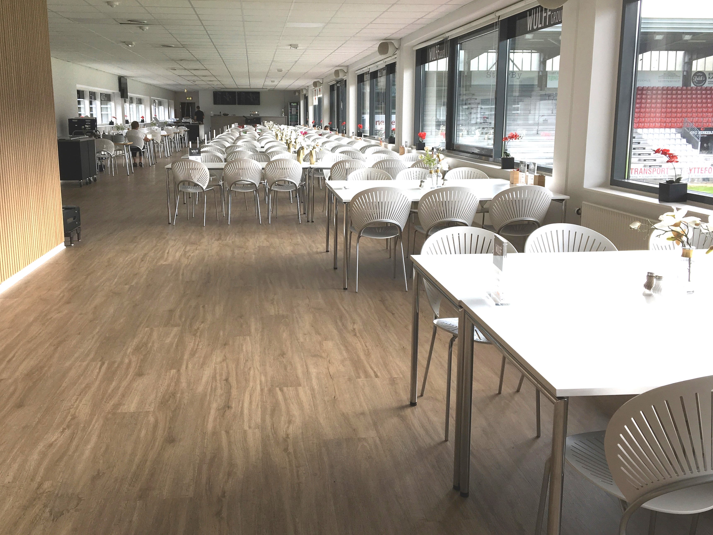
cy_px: 244
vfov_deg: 41.8
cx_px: 341
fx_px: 700
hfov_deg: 53.9
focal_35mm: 34
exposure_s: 1/187
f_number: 2.2
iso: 25
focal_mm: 4.15
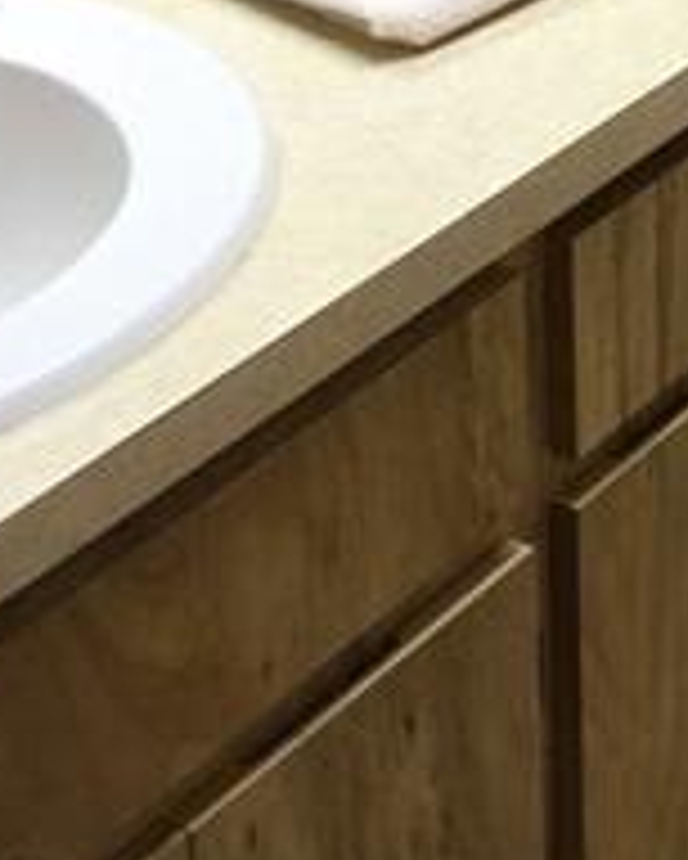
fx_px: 2899
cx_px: 1012
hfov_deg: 12.9
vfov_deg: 15.5
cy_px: -455
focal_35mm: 114
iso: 40
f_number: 2.2
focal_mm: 4.15
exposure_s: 1/30
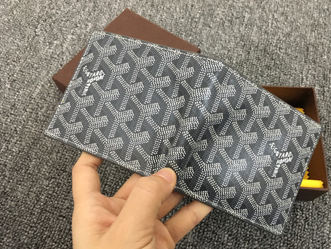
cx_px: 178
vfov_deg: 44.2
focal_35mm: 32
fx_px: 306
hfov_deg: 56.7
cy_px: 123
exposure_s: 1/17
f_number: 2.2
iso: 200
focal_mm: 4.15
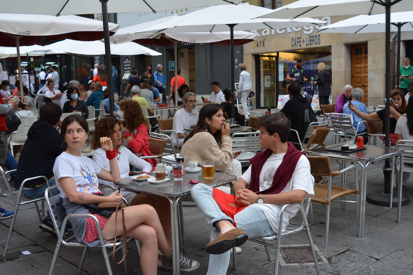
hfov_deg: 45.0
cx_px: 206
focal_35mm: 44
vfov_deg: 30.8
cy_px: 138
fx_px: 499
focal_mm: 29
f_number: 5.6
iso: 1000
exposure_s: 1/500
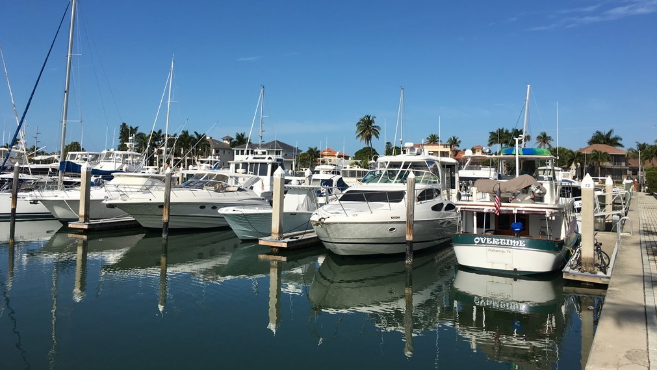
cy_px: 143
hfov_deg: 61.0
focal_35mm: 32
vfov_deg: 36.5
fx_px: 558
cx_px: 329
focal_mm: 4.15
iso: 25
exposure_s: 1/3205
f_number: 2.2
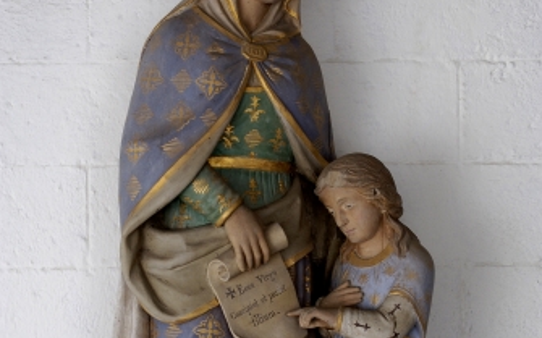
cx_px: 273
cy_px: 265
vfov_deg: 13.3
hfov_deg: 21.2
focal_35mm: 98
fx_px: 1447
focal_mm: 42
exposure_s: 1/60
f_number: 22
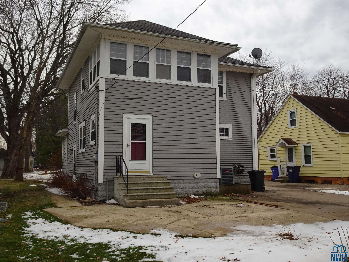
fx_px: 333
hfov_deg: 55.4
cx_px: 174
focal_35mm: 33
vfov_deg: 42.9
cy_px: 131
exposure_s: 1/250
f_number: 4
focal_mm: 5.57
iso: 80
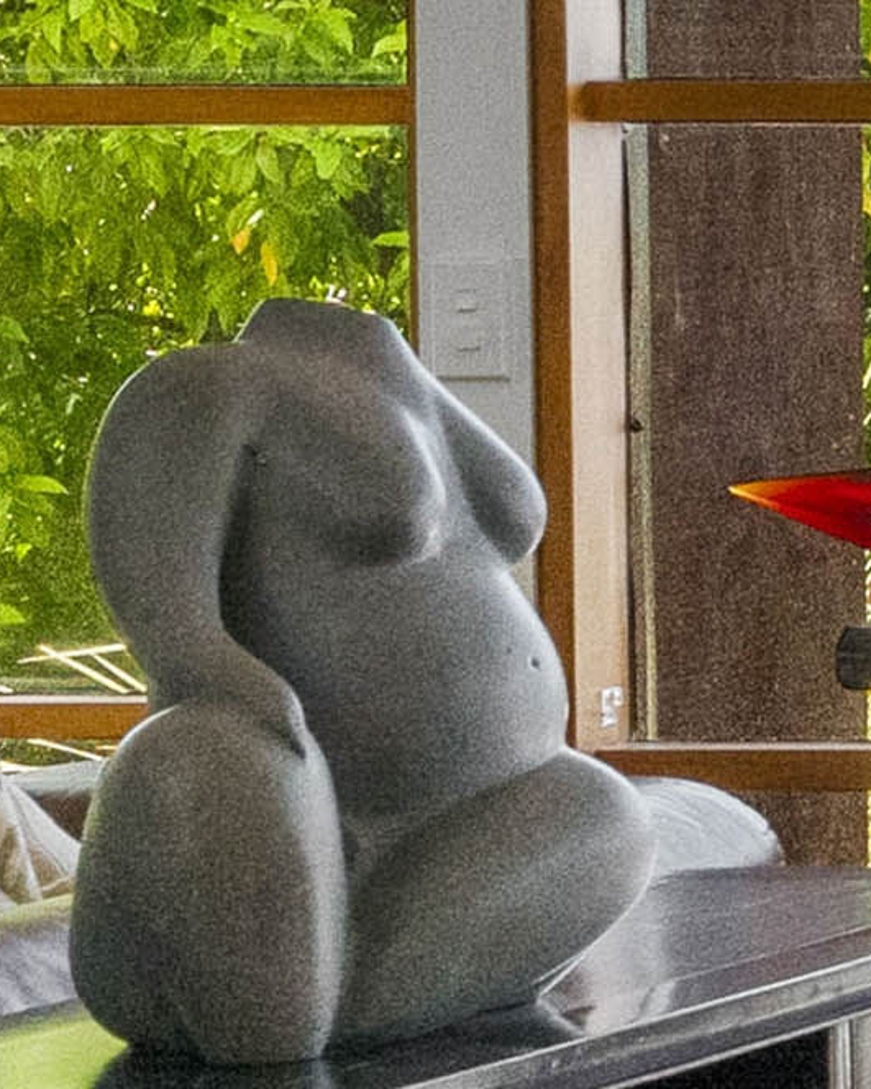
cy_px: 203
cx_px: 4137
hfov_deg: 5.9
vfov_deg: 10.0
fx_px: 6228
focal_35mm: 193
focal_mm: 17.2
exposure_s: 1/320
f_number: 8
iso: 640
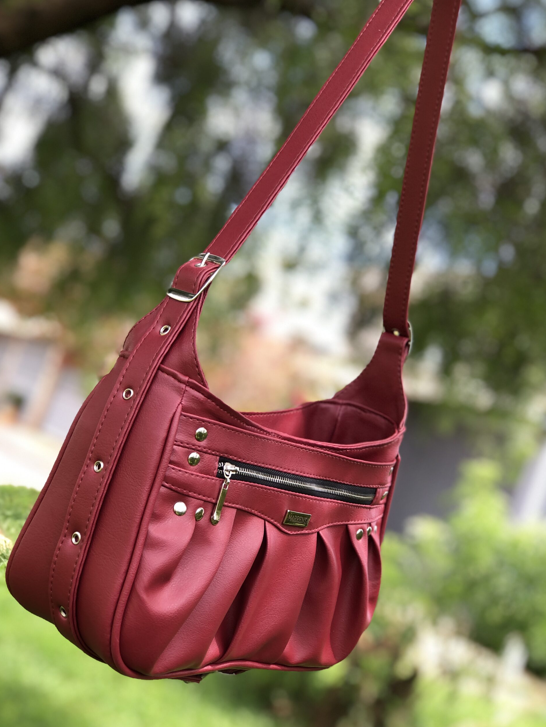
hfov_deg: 25.2
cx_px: 275
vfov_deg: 33.2
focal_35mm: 58
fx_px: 1220
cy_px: 366
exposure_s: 1/120
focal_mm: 6.6
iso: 25
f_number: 2.8
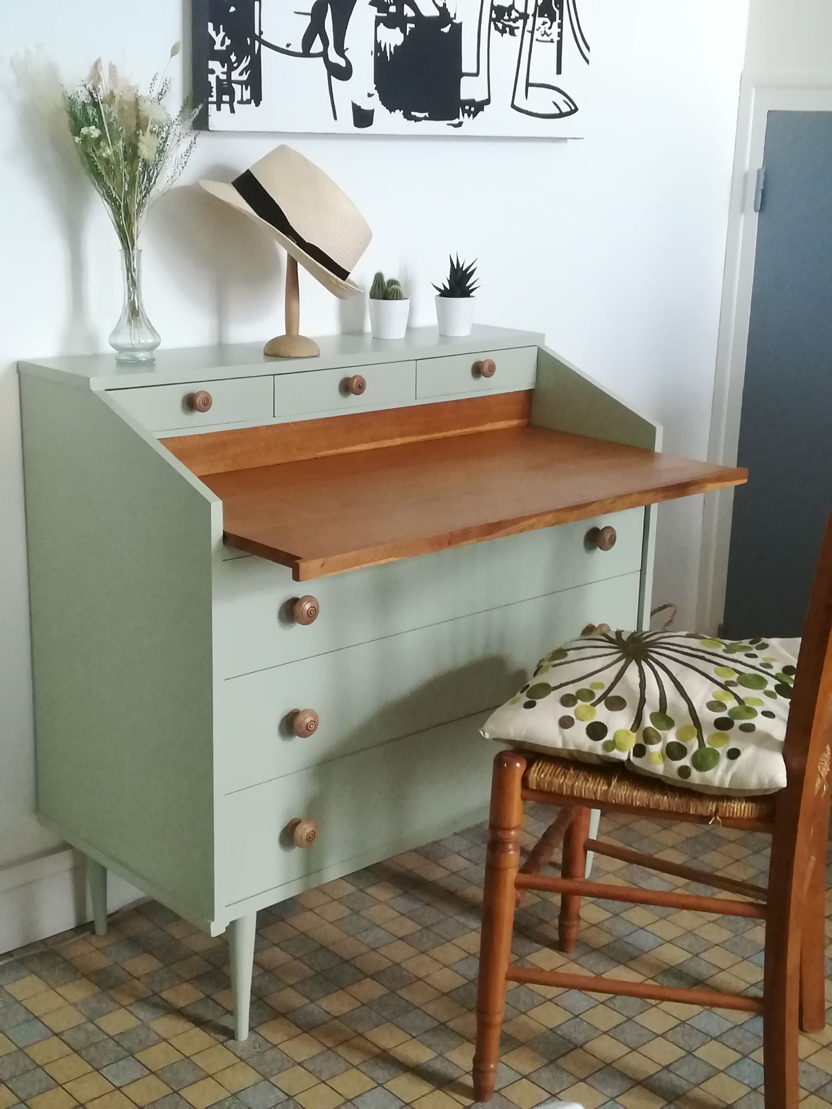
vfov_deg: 41.2
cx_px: 416
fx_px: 1474
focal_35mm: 46
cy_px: 554
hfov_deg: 31.5
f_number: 2.2
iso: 500
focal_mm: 3.83
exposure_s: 1/20
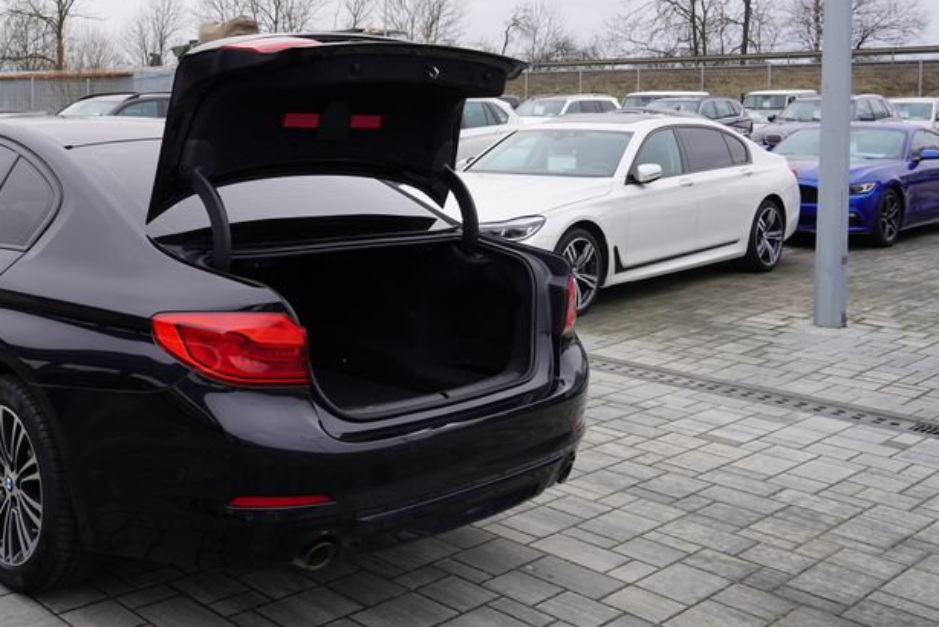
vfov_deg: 32.9
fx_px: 1044
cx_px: 165
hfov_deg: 45.5
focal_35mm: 40
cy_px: 171
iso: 100
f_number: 6.3
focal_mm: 24
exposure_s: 1/100
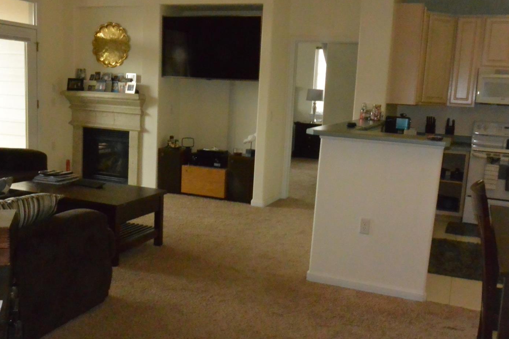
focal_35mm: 38
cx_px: 249
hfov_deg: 50.7
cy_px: 169
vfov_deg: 35.1
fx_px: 537
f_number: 3.8
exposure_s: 1/40
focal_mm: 12.5
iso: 3200
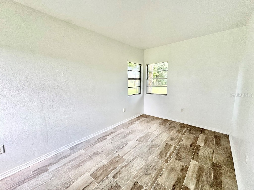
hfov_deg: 102.1
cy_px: 95
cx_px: 127
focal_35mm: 14
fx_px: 103
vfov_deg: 85.7
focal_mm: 2.22
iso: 80
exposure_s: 1/99
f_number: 2.2
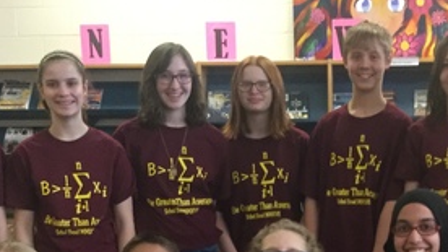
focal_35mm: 88
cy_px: 325
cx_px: 347
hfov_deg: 23.9
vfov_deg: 13.3
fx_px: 1045
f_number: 2.4
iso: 160
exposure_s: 1/30
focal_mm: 3.3
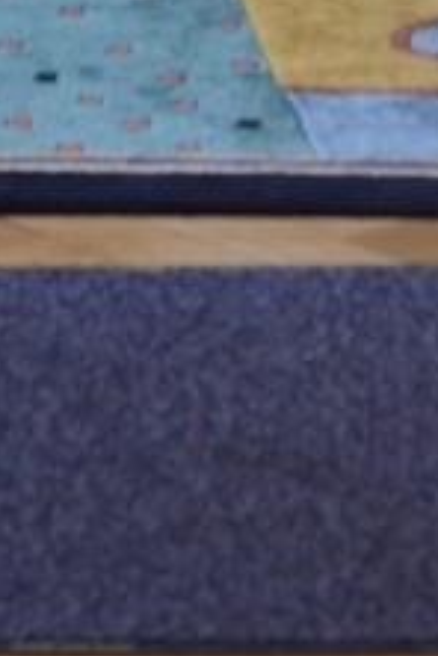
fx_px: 5913
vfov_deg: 5.8
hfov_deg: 4.2
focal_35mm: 324
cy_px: -1578
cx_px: 235
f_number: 5.6
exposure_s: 1/50
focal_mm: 45
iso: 800
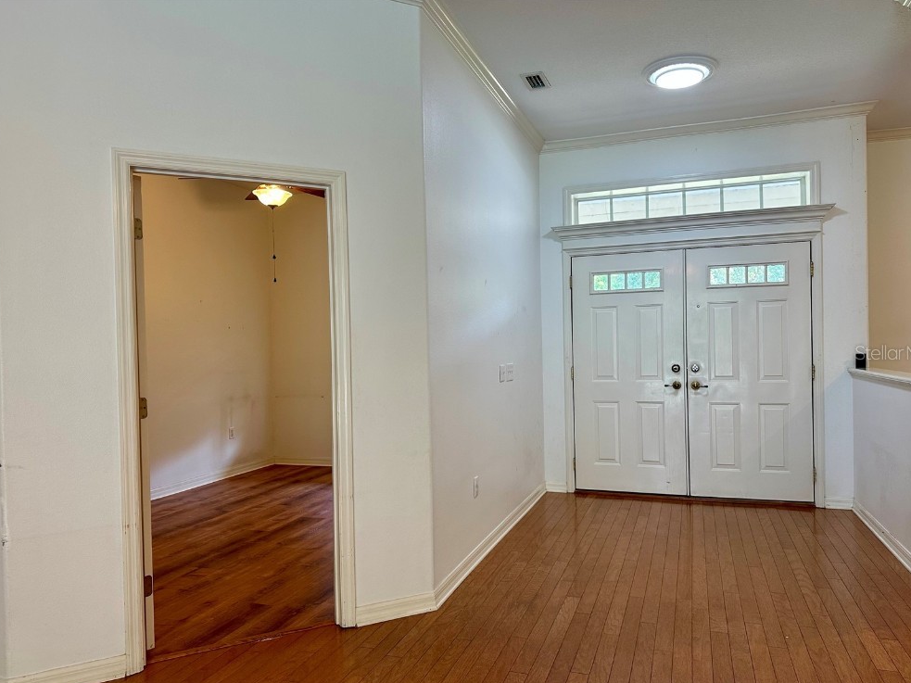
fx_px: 658
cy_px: 352
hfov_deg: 69.4
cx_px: 468
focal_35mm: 25
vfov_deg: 54.9
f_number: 1.78
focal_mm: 6.86
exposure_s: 1/120
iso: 160
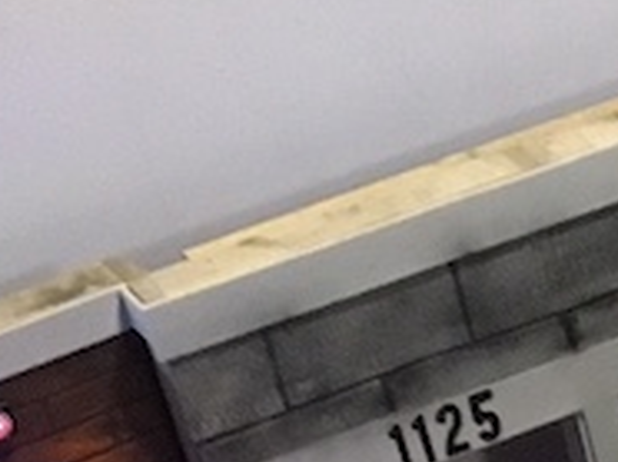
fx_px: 3566
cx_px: 1758
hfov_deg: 8.5
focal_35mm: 200
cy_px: 1569
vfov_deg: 6.5
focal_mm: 4.15
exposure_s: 1/20
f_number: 2.2
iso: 200
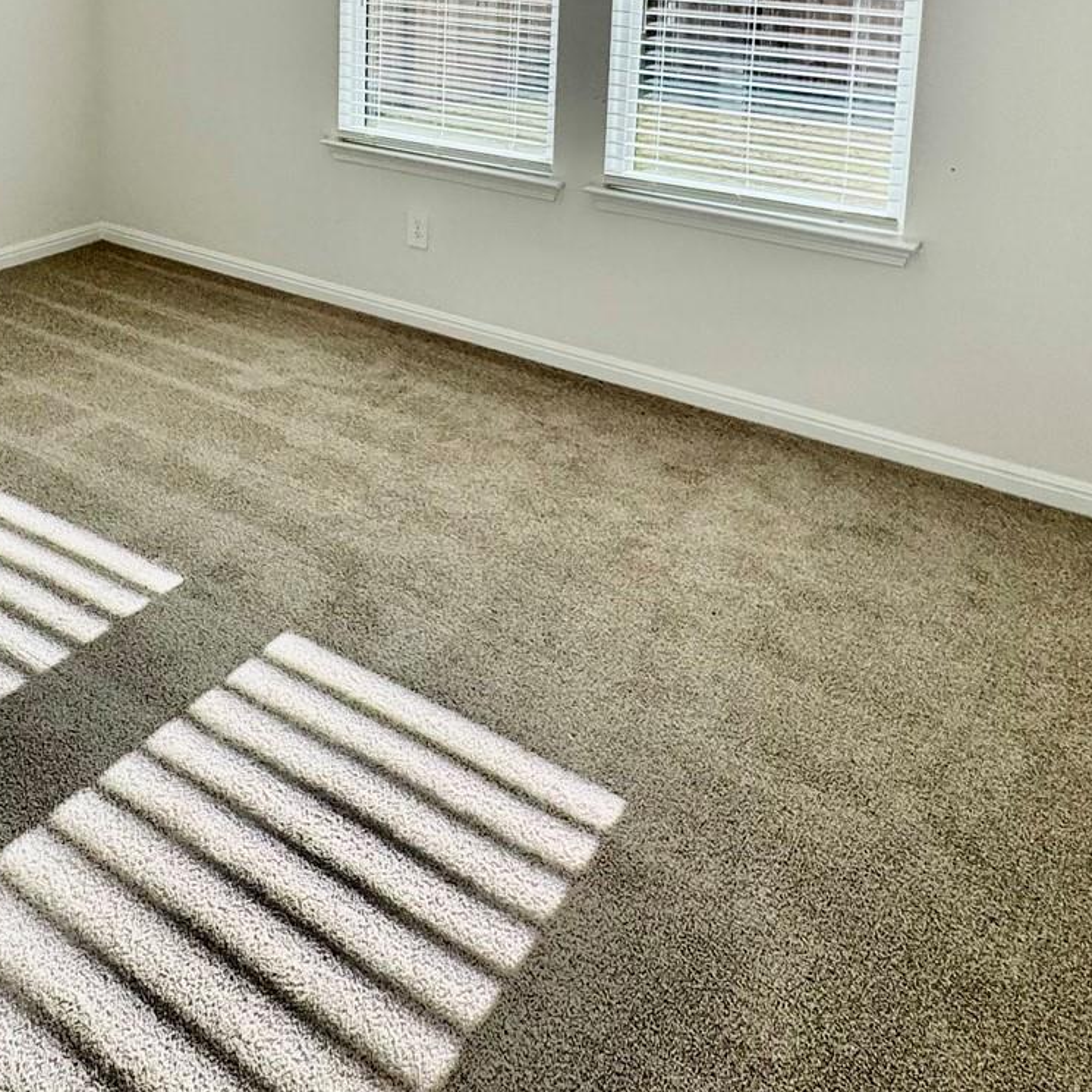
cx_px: 355
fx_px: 1213
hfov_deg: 47.6
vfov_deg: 43.3
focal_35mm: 34
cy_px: 64
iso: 40
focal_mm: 2.22
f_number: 2.2
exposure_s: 1/462
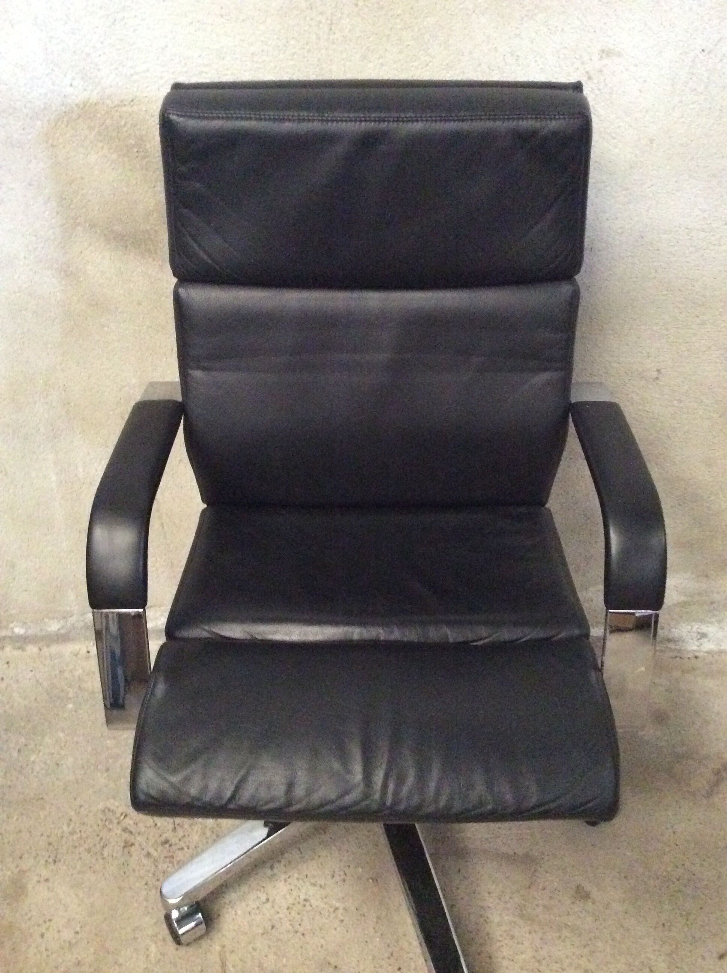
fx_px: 898
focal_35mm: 32
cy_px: 486
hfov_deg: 44.1
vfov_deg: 56.9
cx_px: 364
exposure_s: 1/17
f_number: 2.4
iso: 640
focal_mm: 3.3
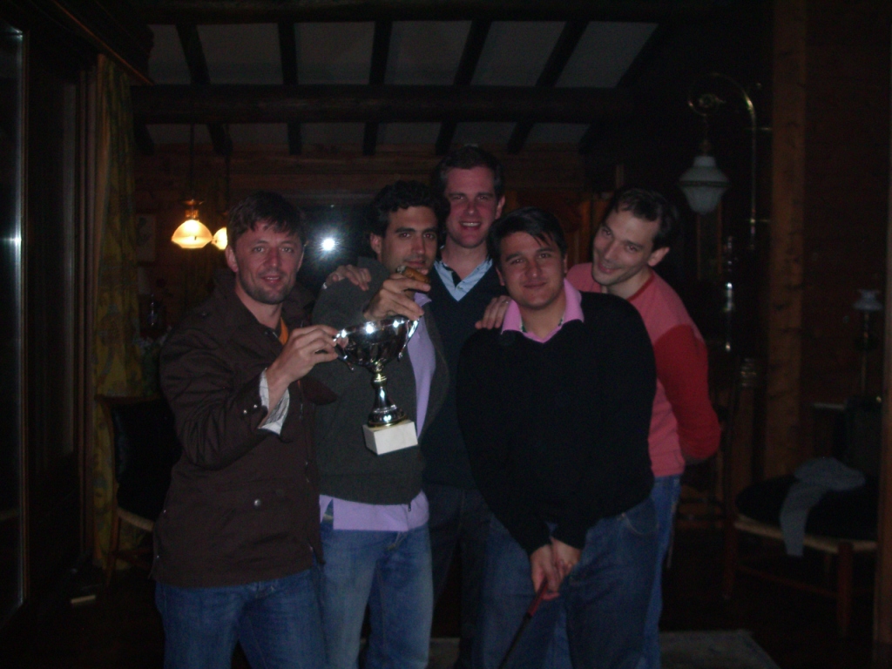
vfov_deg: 29.7
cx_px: 446
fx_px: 1263
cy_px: 334
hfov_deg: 38.9
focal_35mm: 49
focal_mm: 8.2
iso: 200
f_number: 3.1
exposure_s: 1/60
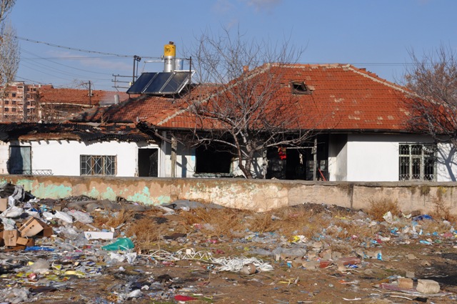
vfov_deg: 18.9
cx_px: 228
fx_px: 913
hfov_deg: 28.1
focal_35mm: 72
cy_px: 152
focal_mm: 48
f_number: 10
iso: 200
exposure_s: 1/400
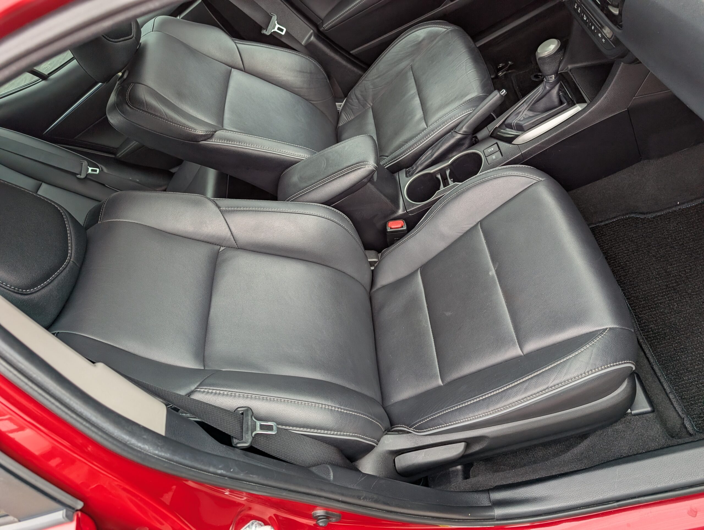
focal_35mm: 24
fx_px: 489
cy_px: 265
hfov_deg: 71.5
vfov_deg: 56.9
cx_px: 352
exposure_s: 1/121
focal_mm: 6.9
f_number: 1.68
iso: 59
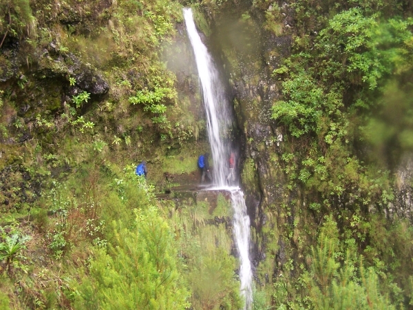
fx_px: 453
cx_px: 206
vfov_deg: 37.7
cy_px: 155
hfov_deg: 49.0
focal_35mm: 38
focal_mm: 6.3
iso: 140
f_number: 2.8
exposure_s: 1/25
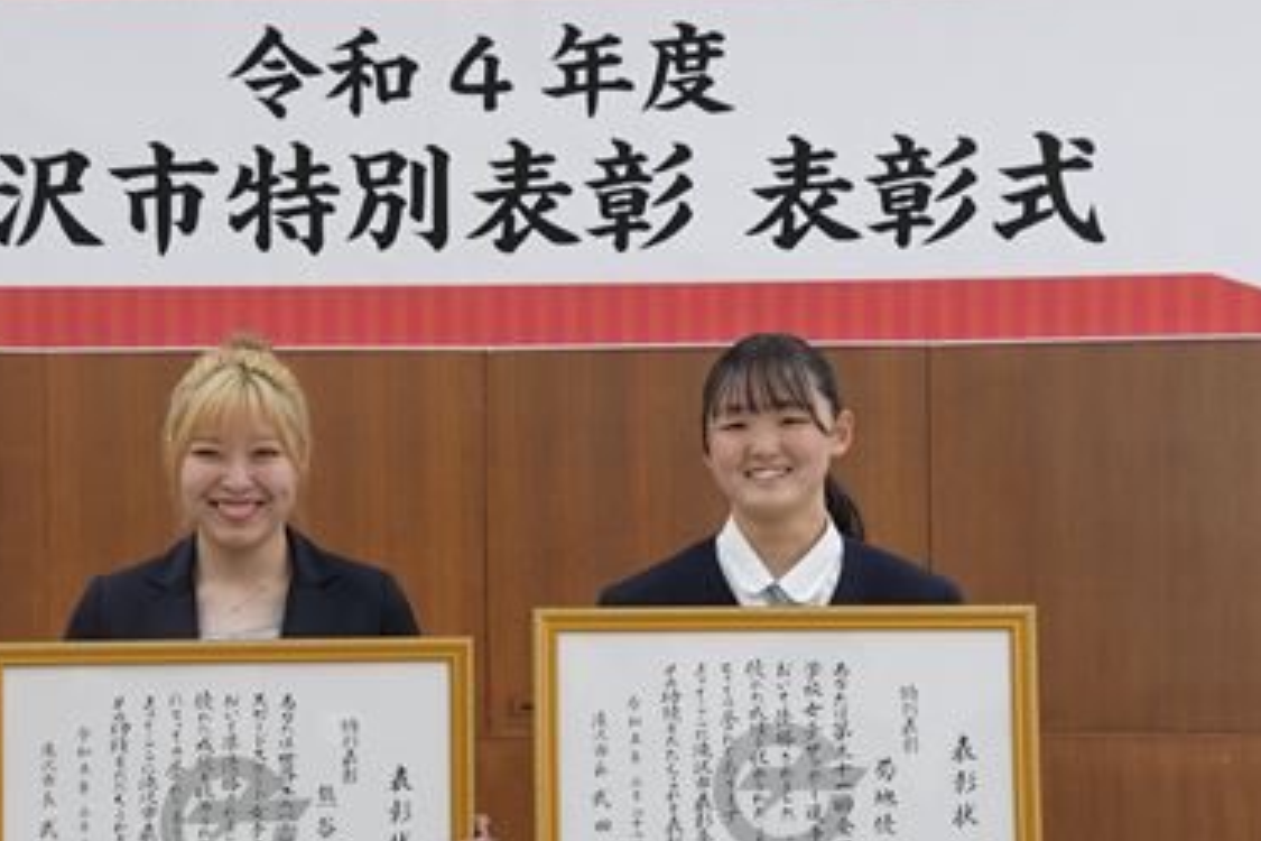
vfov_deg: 15.5
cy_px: 489
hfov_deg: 23.1
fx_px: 3082
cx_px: 467
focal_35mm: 88
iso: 2500
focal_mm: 44
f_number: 7.1
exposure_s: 1/200
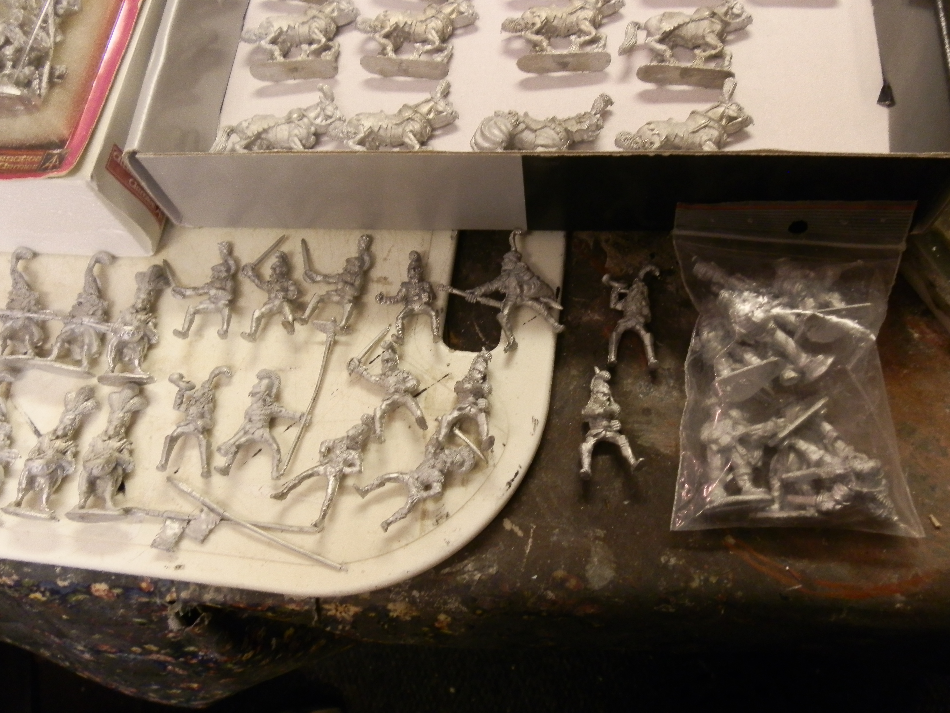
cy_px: 356
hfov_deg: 63.4
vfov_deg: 49.7
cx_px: 475
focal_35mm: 28
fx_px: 768
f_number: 3.1
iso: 200
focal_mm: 5
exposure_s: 1/15
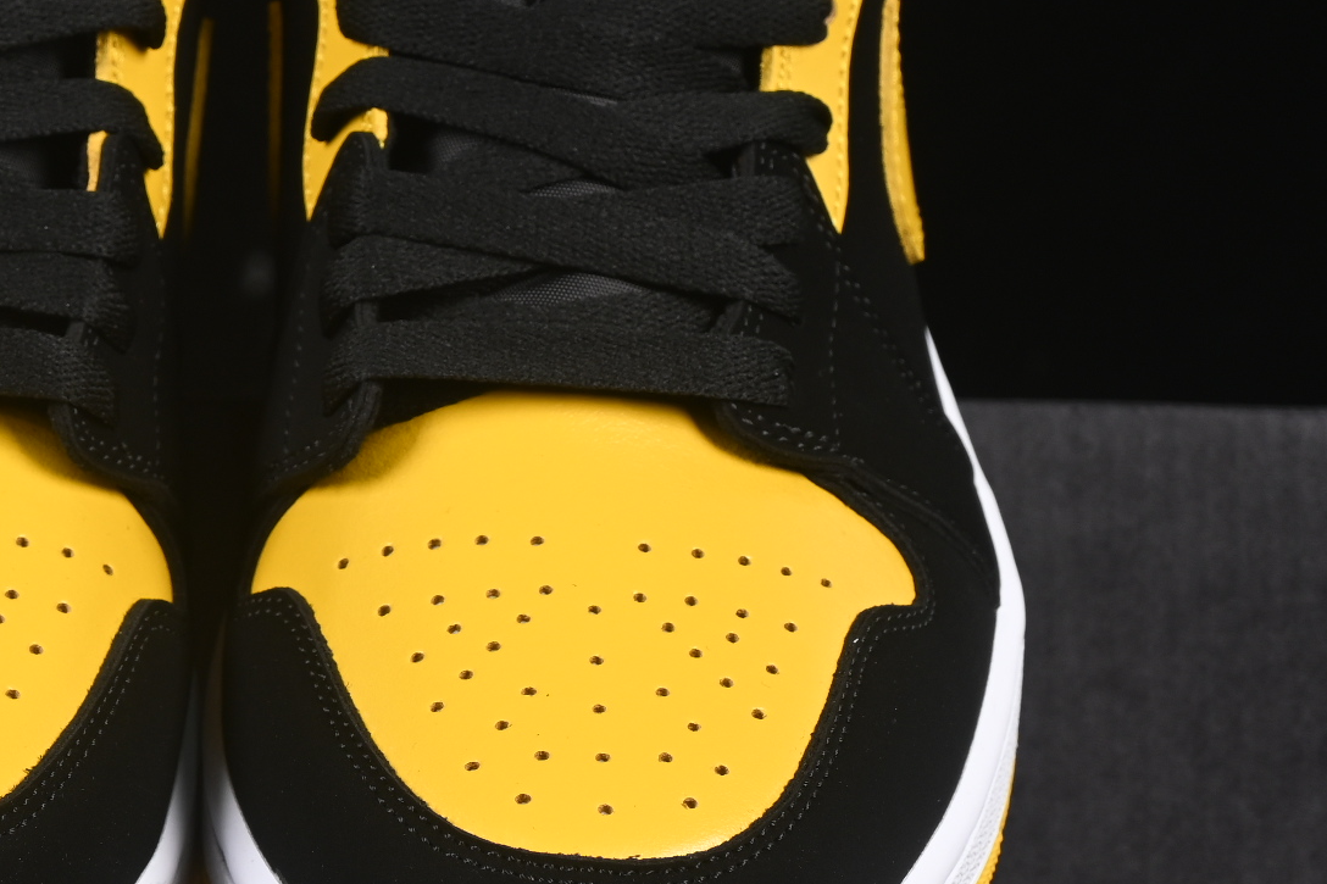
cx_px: 213
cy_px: 434
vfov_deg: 7.2
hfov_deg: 10.7
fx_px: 7076
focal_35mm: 192
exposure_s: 1/60
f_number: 6.3
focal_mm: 50
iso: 160
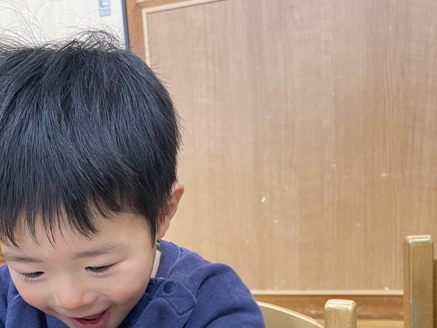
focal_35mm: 44
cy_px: 275
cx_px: 105
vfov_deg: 31.8
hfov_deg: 41.6
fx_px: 555
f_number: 1.6
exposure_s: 1/60
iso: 100
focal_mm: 4.2
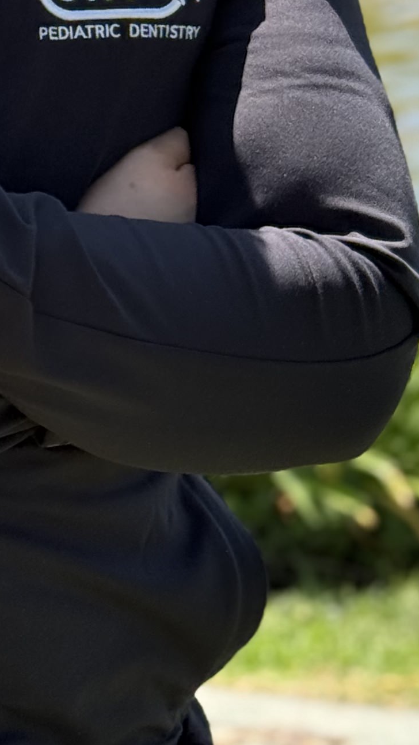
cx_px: -98
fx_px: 3219
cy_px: -139
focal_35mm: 163
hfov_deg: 7.4
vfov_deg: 12.9
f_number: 1.78
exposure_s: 1/1264
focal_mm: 6.76
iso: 80
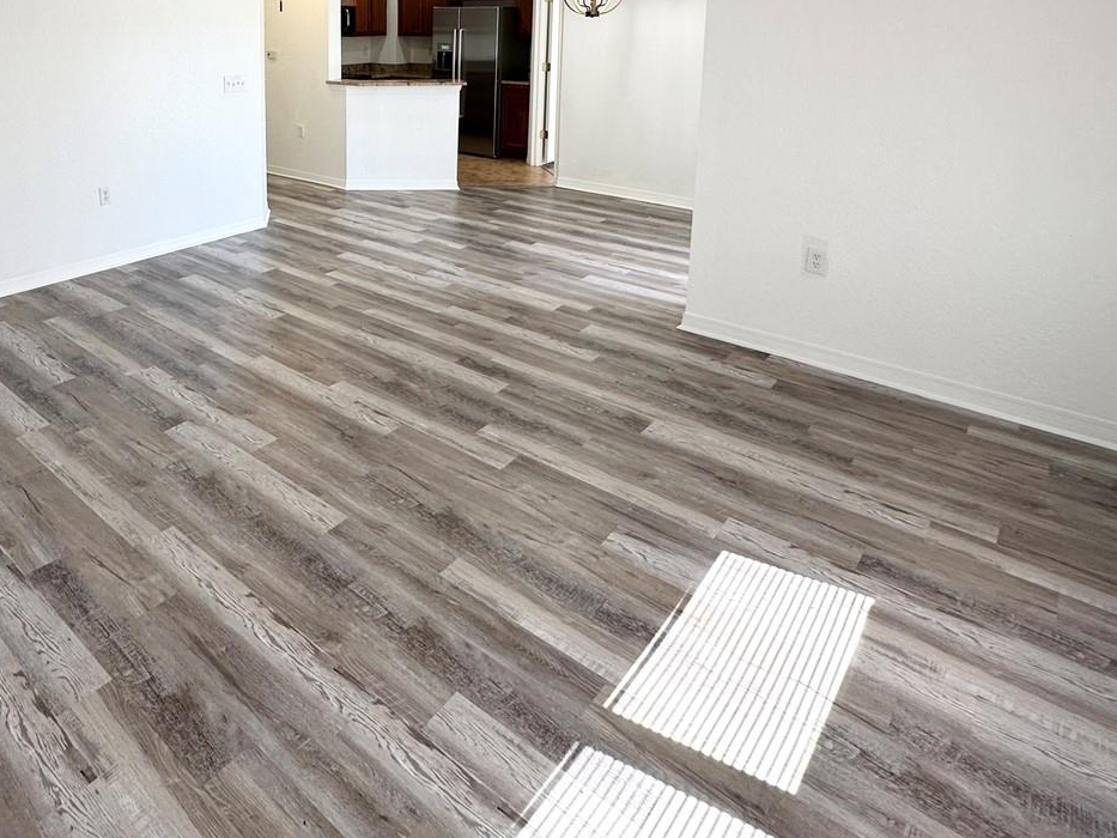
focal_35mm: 24
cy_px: 128
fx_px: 775
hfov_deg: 68.0
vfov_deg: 51.9
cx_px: 311
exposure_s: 1/120
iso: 64
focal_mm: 2.22
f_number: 2.2
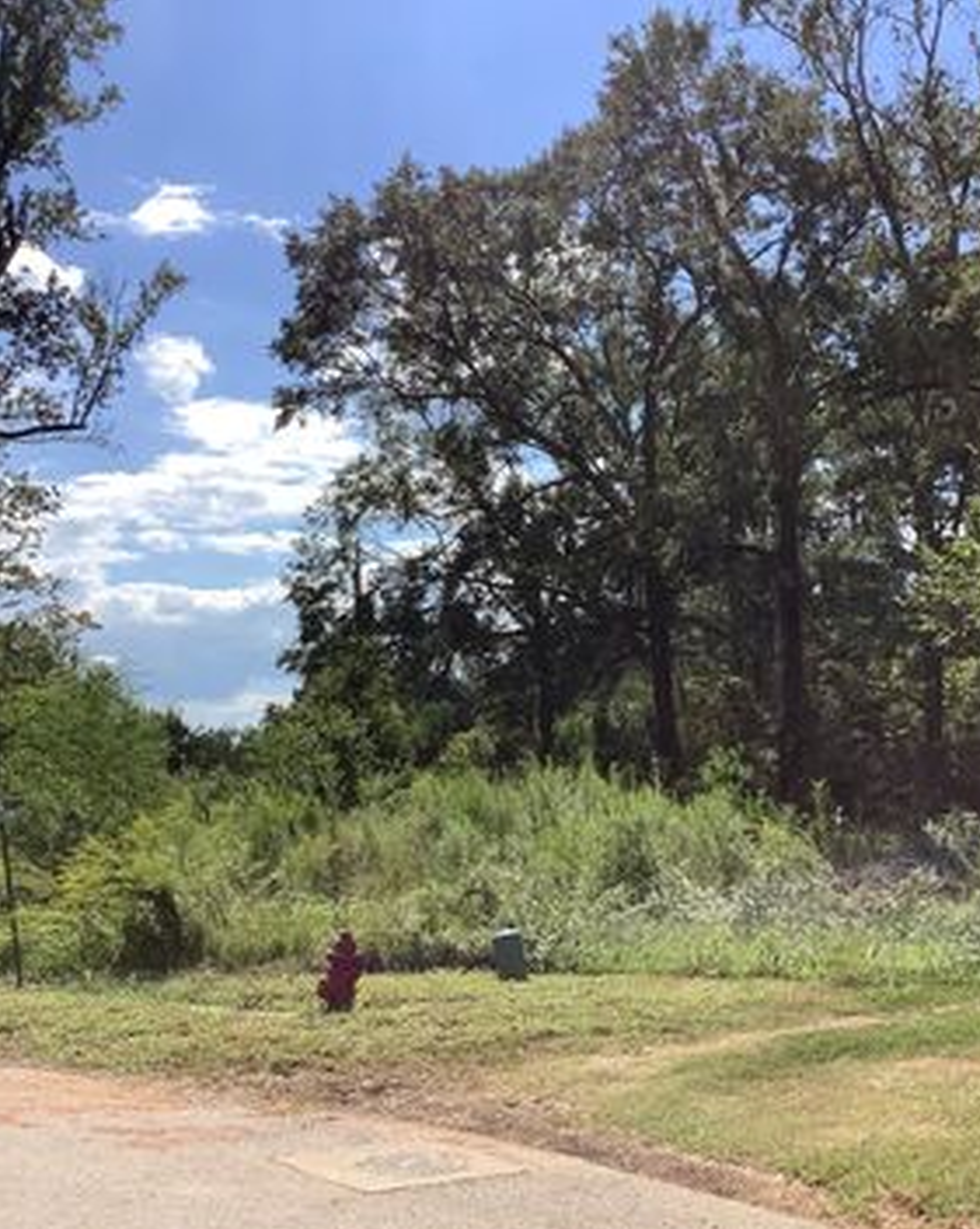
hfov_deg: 34.7
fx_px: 1561
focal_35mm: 43
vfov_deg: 42.9
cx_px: 614
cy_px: 595
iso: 25
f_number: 2.4
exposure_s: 1/1698
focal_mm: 3.3
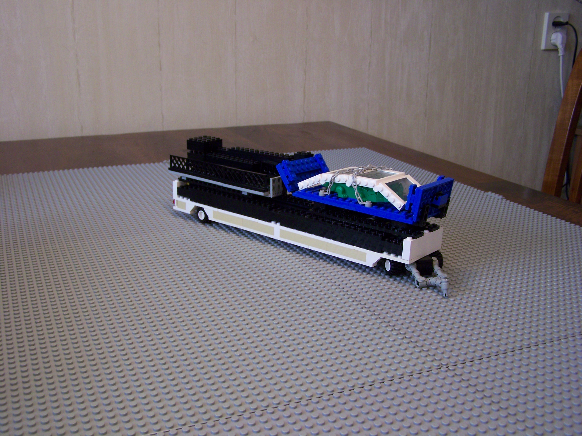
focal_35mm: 38
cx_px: 291
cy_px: 218
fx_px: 639
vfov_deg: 37.7
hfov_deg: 49.0
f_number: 2.8
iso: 125
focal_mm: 6.3
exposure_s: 1/30
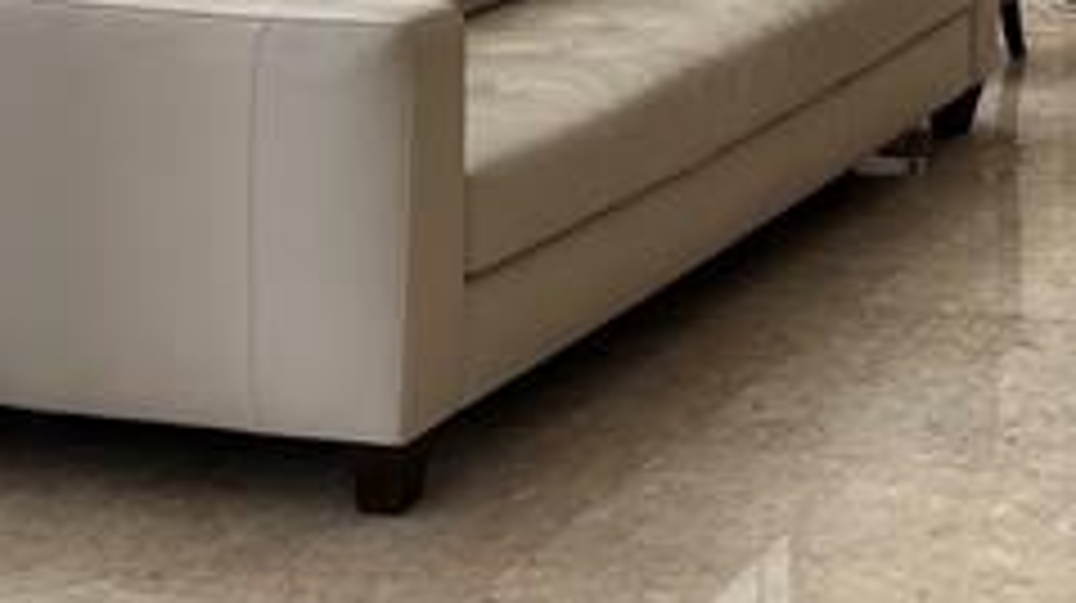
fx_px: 2708
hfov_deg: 20.5
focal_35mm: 95
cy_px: -382
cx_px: 1400
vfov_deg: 12.0
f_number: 1.5
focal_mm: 5.7
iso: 50
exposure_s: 1/366
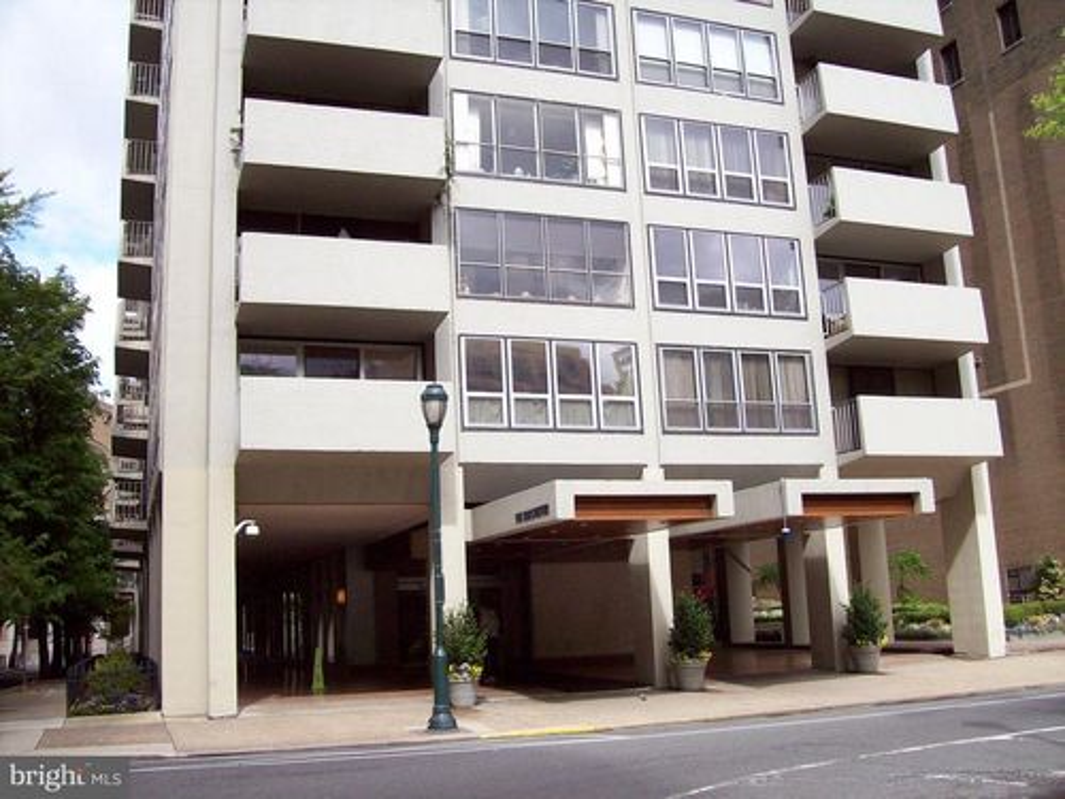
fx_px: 1108
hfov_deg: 51.4
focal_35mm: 36
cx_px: 532
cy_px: 400
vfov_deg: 39.7
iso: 80
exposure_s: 1/833
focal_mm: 6
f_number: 2.7
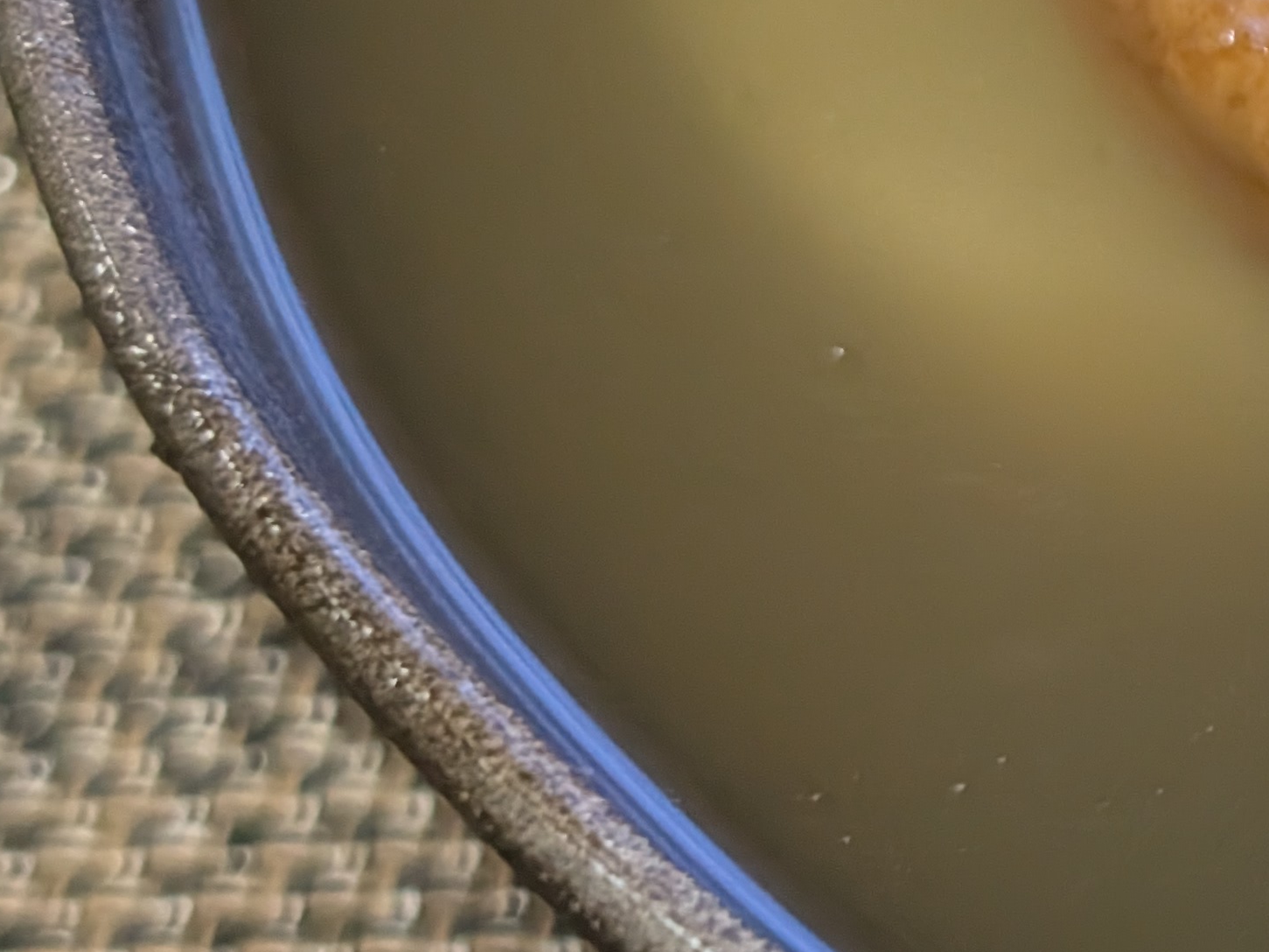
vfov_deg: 10.6
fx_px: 5059
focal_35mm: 138
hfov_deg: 13.7
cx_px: 1746
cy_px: -116
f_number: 1.68
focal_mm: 6.9
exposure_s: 1/55.9
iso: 676
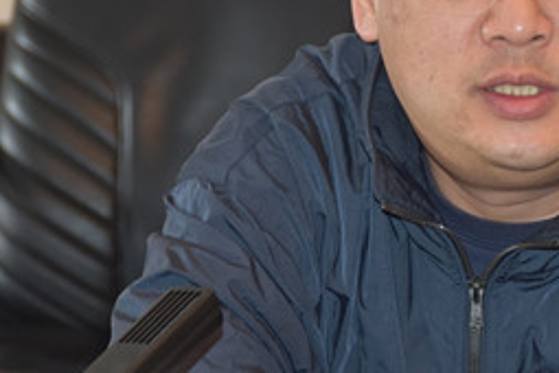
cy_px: 203
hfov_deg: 5.8
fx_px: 5490
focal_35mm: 354
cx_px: 441
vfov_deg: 3.9
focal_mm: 75
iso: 640
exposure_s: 1/60
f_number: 5
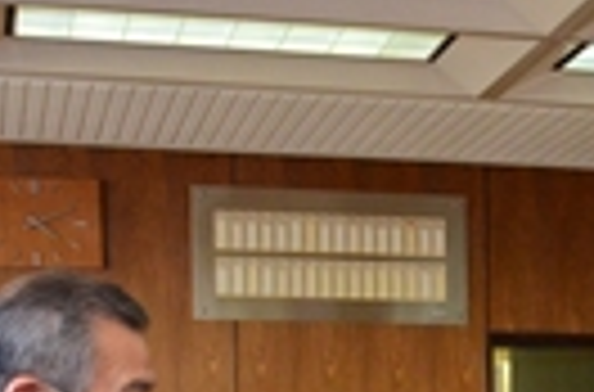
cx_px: 644
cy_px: 651
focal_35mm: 125
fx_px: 2055
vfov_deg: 10.4
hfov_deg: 16.0
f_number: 5.6
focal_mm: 22
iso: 1800
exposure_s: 1/200
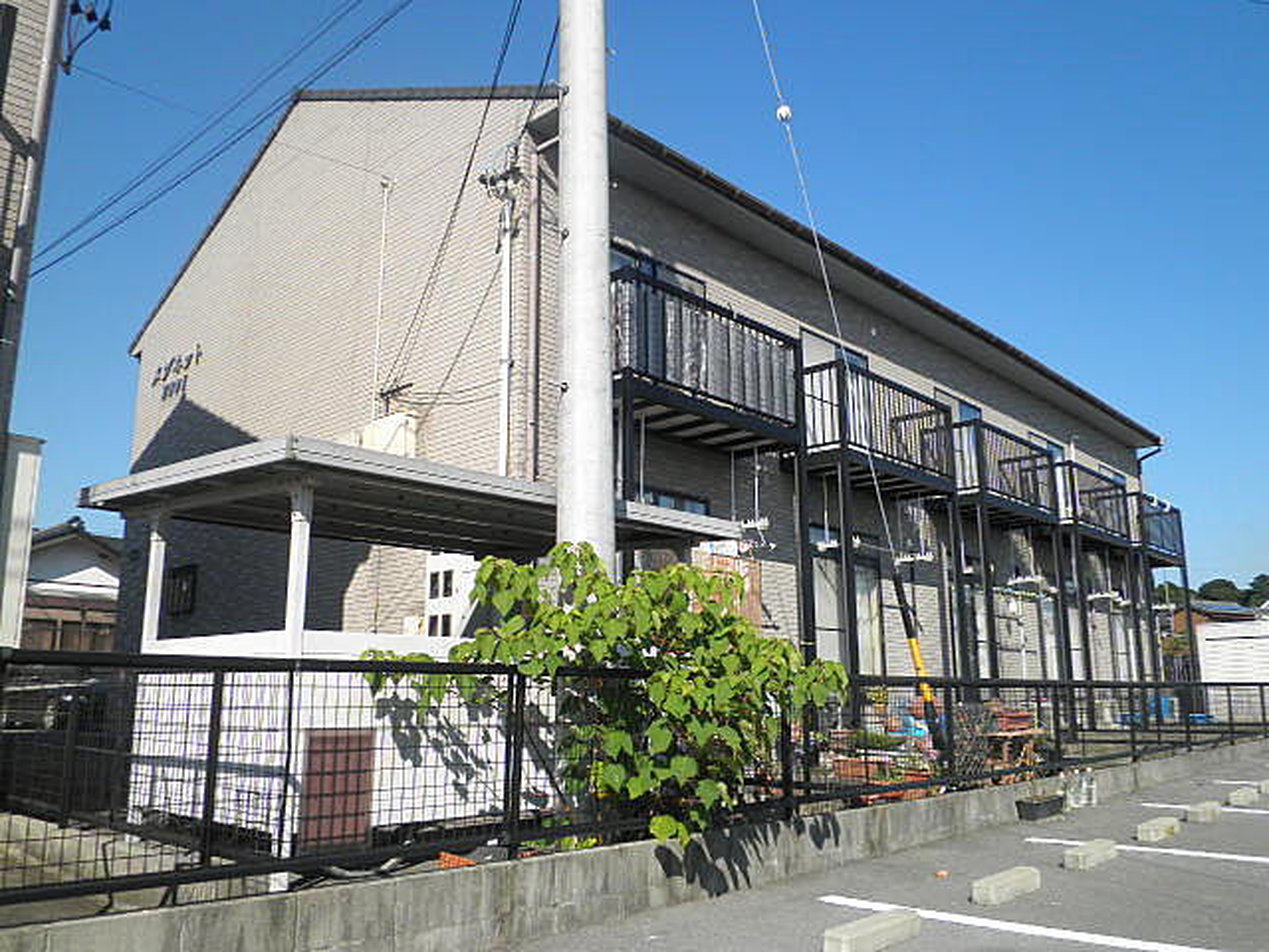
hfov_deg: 67.3
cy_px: 476
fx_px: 953
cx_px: 634
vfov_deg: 53.1
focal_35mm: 26
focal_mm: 4.7
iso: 64
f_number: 7.9
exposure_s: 1/125
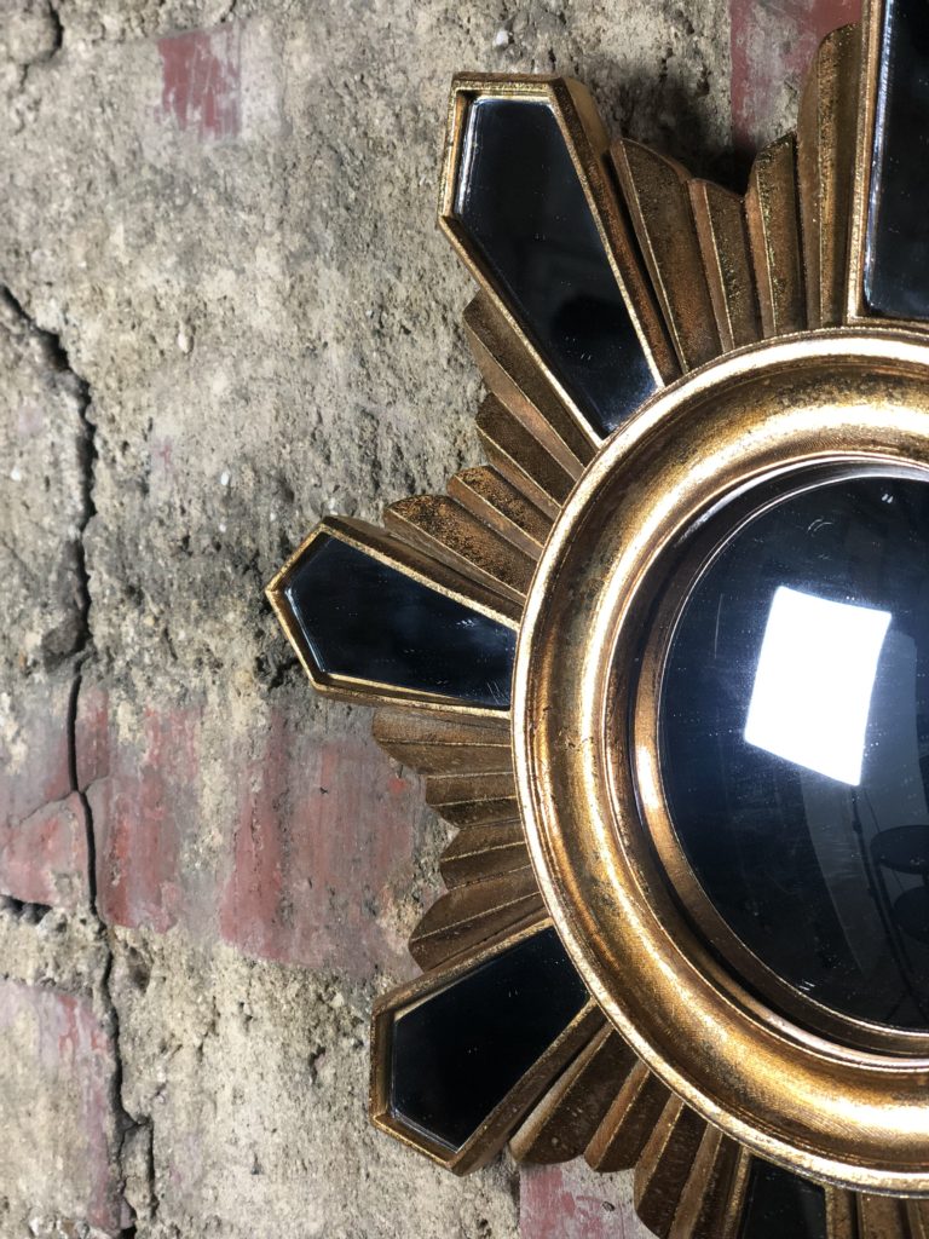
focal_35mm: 52
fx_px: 1861
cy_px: 620
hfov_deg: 28.0
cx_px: 464
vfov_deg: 36.8
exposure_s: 1/50
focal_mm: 6
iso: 100
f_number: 2.4
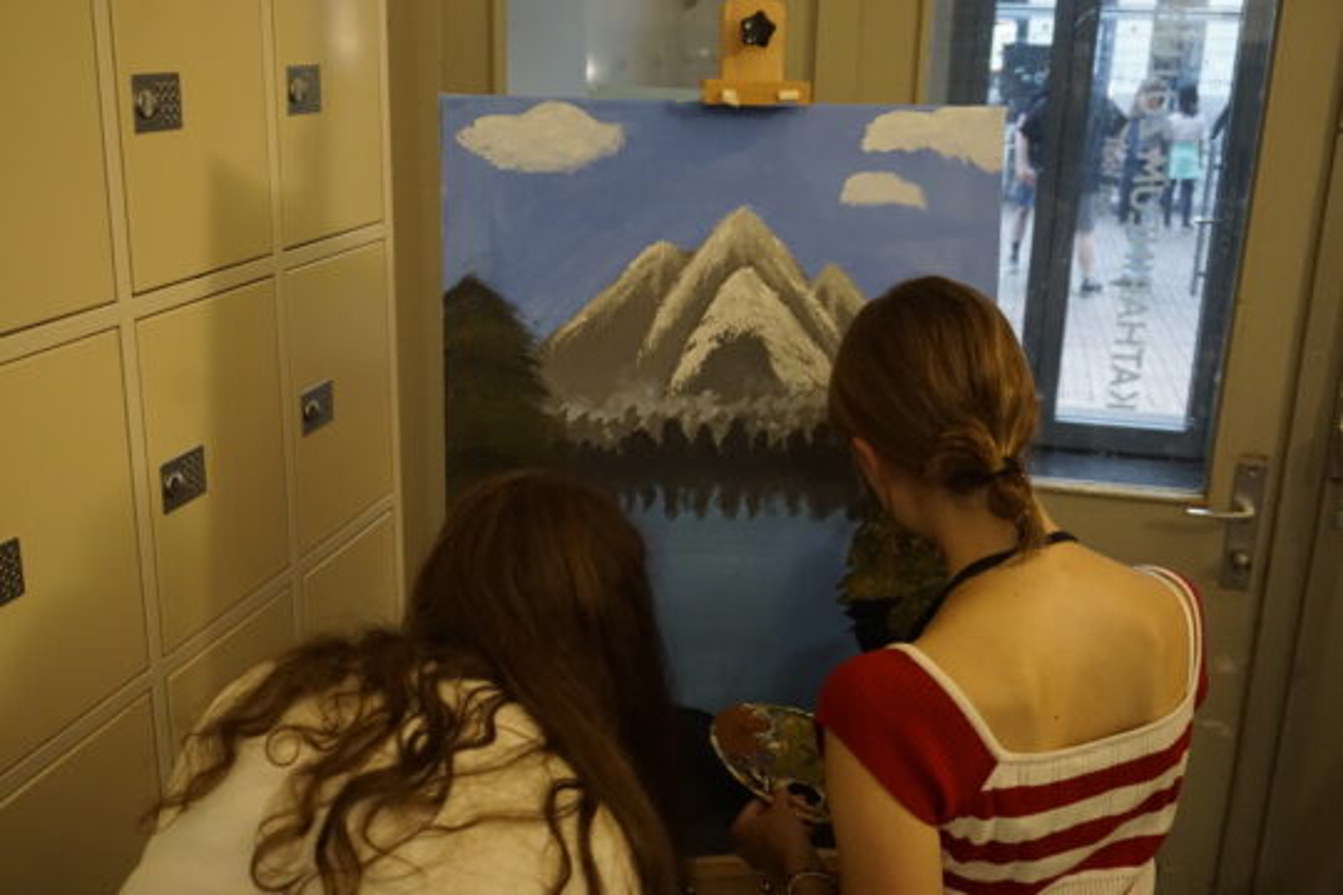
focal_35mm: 38
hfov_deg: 51.3
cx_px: 672
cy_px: 448
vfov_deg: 35.5
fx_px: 1399
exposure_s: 1/50
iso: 3200
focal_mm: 25
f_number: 4.5
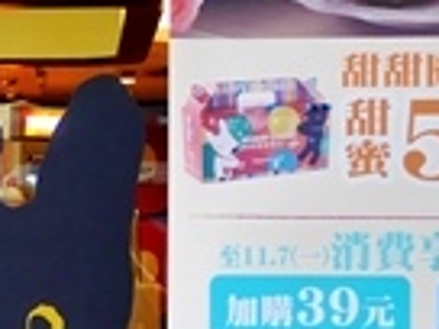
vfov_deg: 7.9
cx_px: -268
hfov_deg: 10.1
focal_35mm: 188
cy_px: 266
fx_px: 2384
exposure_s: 1/20
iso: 200
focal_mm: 20
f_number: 4.5
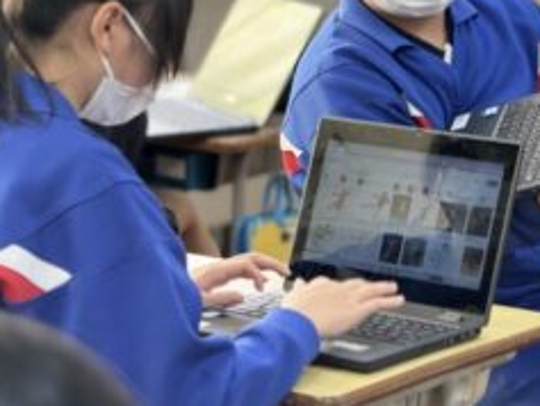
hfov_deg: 10.6
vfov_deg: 7.9
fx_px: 2919
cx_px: 371
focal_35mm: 187
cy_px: 144
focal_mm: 15.66
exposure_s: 1/60
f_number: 2.8
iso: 200
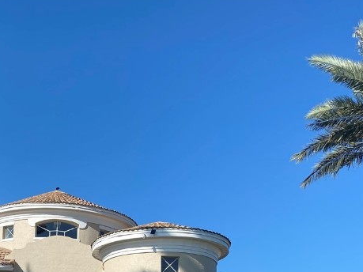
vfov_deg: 23.7
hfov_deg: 32.3
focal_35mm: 58
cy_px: 295
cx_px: 68
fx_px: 608
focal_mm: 4.25
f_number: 1.8
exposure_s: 1/3040
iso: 32
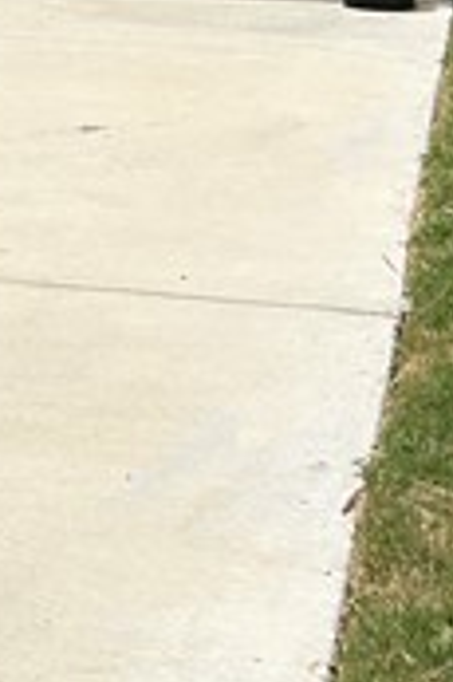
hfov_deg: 7.8
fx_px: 3026
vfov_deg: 12.3
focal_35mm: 160
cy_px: -288
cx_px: -752
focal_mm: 5.7
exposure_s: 1/10309
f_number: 1.5
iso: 50
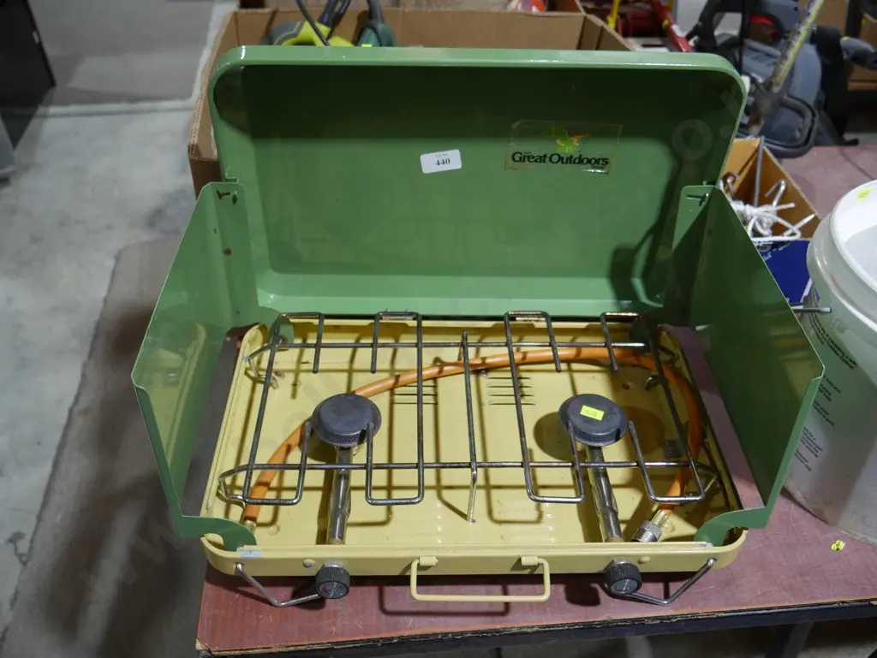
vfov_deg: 46.8
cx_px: 438
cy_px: 329
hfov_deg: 59.9
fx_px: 760
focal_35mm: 30
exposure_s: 1/60
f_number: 3.6
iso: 400
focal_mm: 15
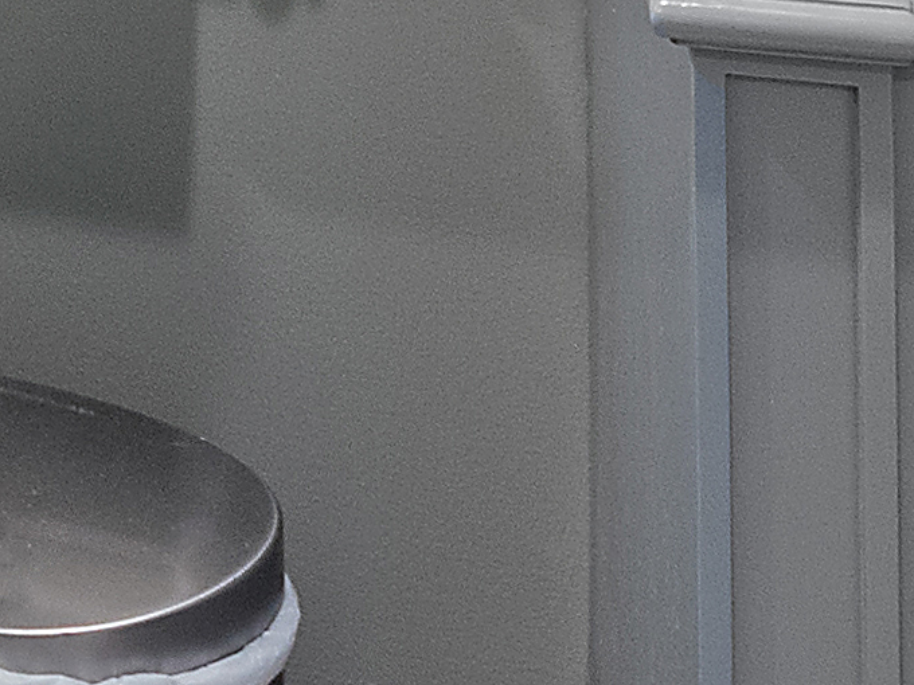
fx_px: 3221
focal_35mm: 122
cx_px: -777
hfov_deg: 14.1
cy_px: -1387
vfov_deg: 9.5
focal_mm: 8
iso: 400
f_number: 5.6
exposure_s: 1/6
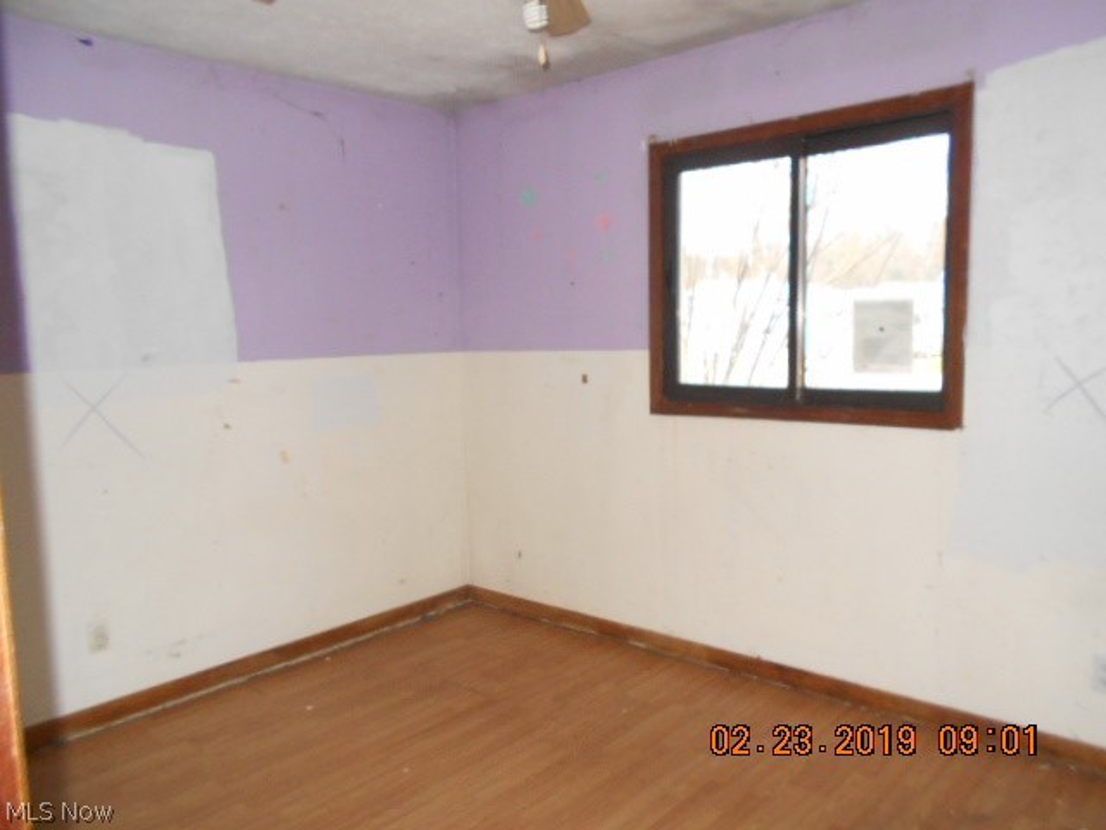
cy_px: 415
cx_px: 553
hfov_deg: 67.3
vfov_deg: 53.1
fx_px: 831
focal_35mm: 26
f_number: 3.2
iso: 400
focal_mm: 4.6
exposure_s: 1/25
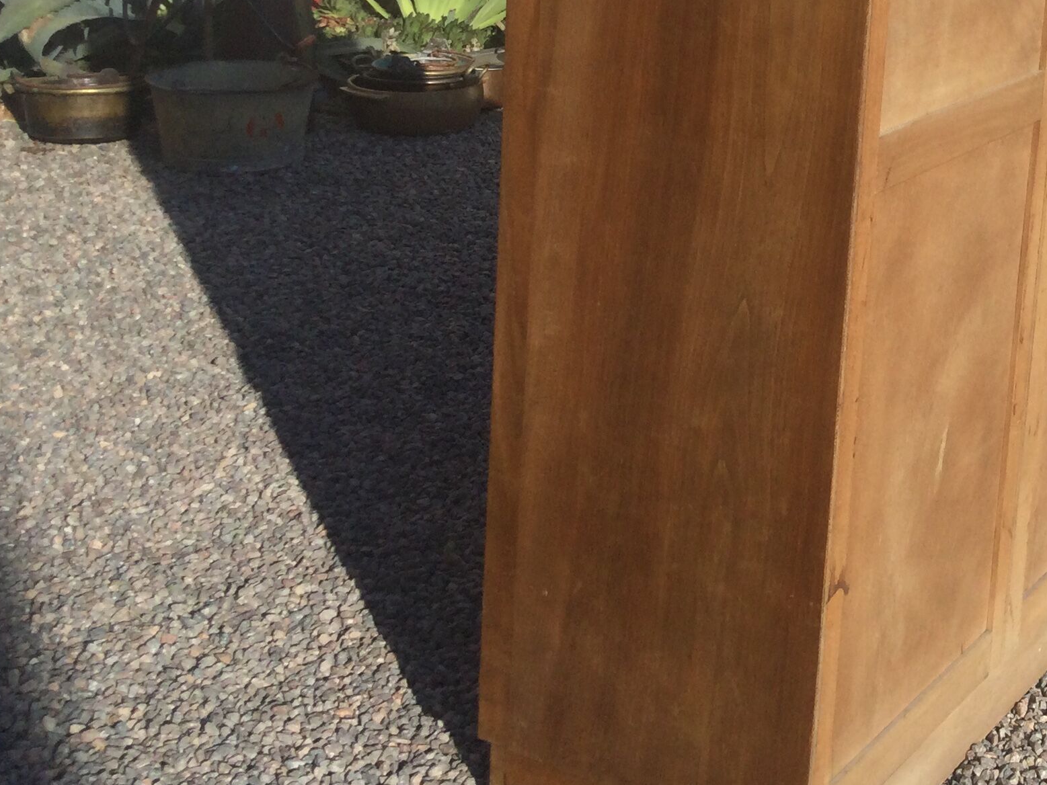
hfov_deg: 28.5
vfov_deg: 22.1
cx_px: 974
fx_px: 1966
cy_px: 86
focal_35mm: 65
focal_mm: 3.3
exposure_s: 1/1538
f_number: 2.4
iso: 25
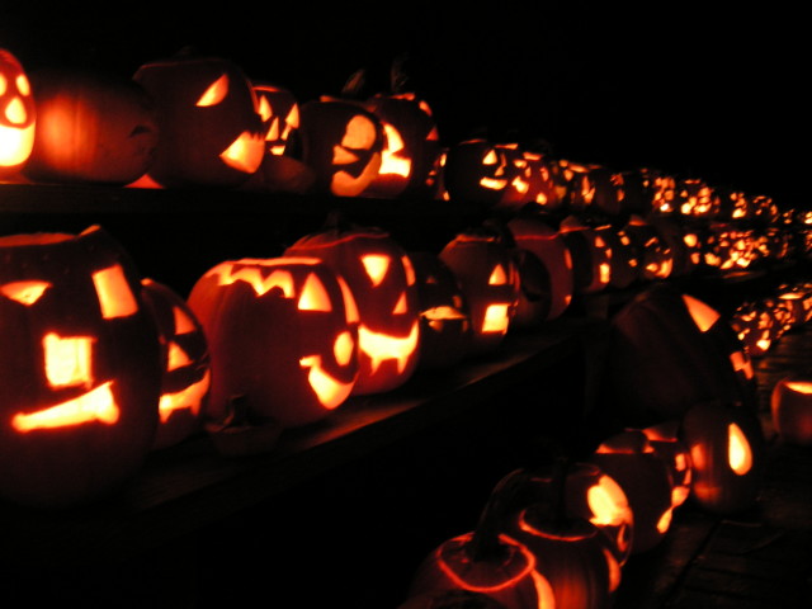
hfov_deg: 49.0
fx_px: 891
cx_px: 406
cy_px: 304
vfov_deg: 37.7
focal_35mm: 38
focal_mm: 5.8
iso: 200
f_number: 2.8
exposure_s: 1.3
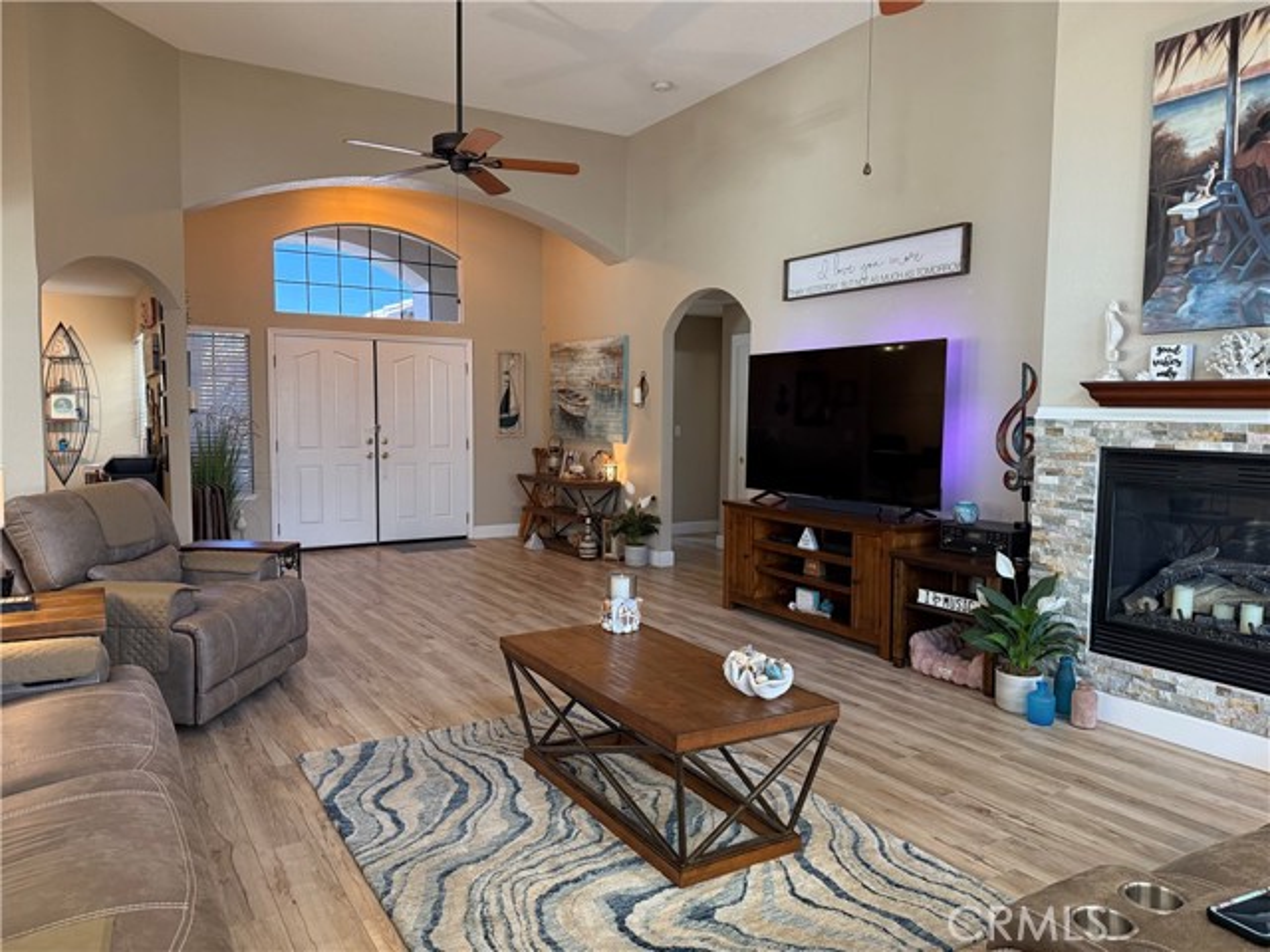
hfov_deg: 71.6
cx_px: 635
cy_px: 476
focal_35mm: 24
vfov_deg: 56.8
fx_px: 881
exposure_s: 1/60
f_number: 1.78
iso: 400
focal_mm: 6.76
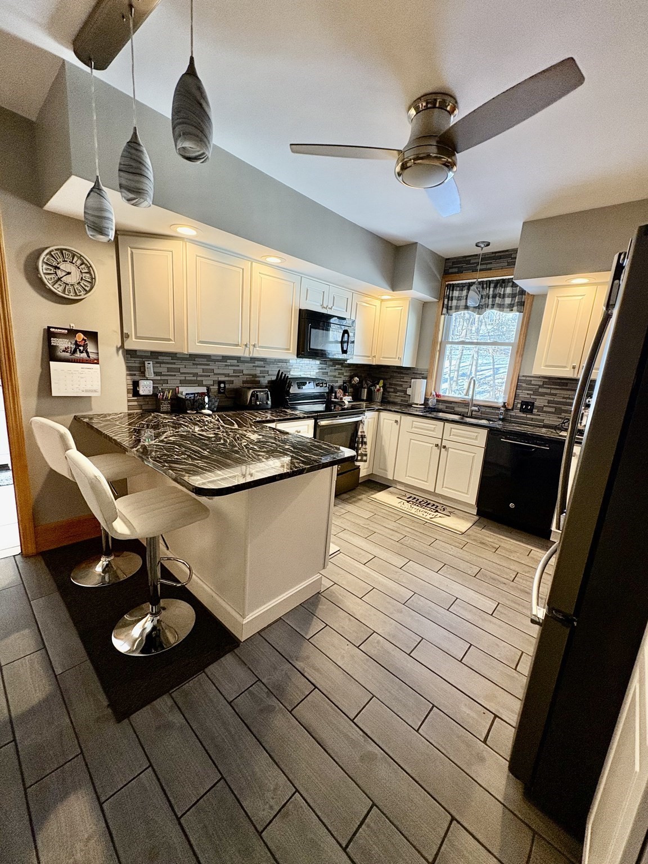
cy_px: 432
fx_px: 349
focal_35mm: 14
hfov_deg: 85.7
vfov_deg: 102.1
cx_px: 324
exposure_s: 1/60
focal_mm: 2.22
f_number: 2.2
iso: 250
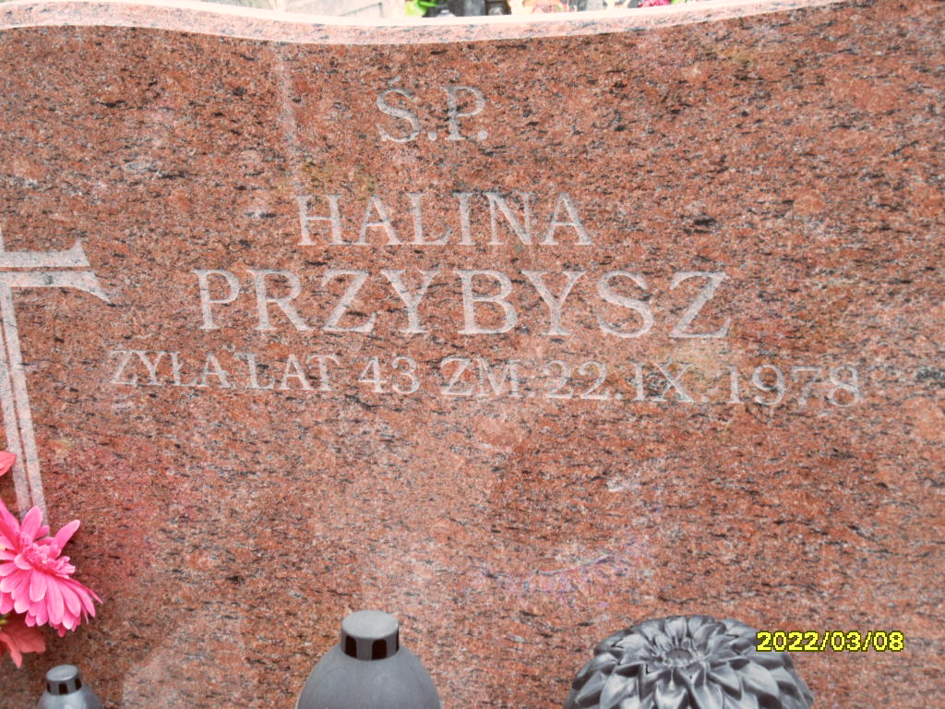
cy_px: 354
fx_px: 1638
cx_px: 472
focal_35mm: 60
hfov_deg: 32.2
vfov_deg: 24.4
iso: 160
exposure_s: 1/45
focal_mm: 10.3
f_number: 4
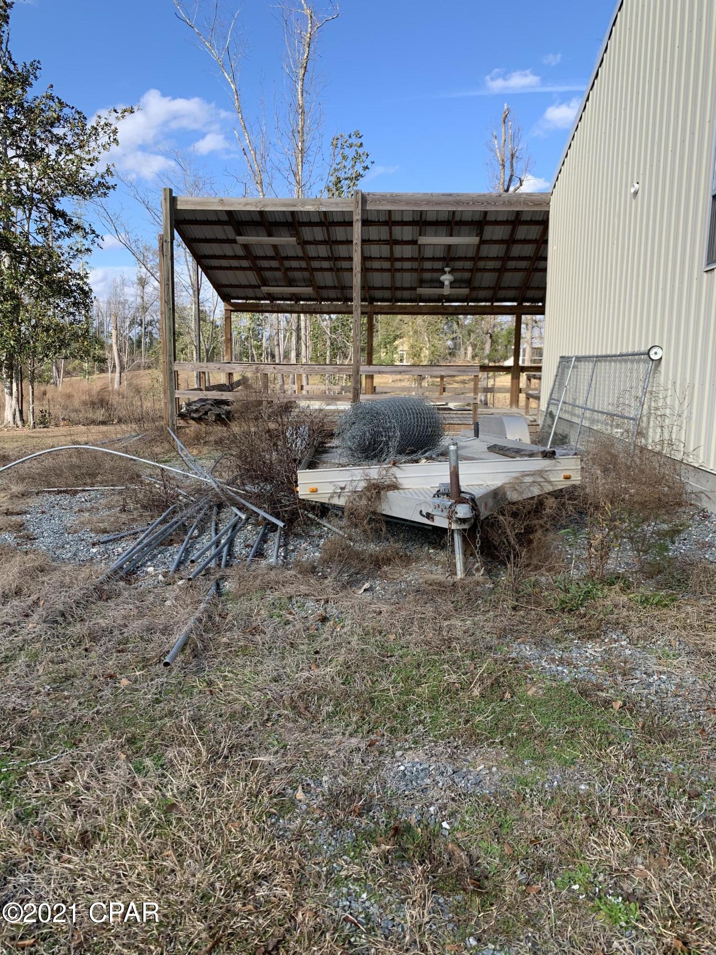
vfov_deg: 67.3
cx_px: 358
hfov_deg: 53.1
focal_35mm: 26
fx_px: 717
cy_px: 478
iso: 25
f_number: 1.8
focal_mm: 4.25
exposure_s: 1/1235
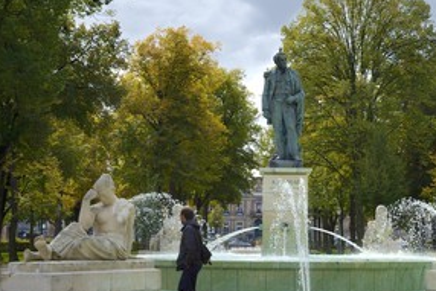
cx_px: 287
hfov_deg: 30.3
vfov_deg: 20.6
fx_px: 800
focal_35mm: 66
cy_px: 161
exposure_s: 1/160
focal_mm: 45
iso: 200
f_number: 14
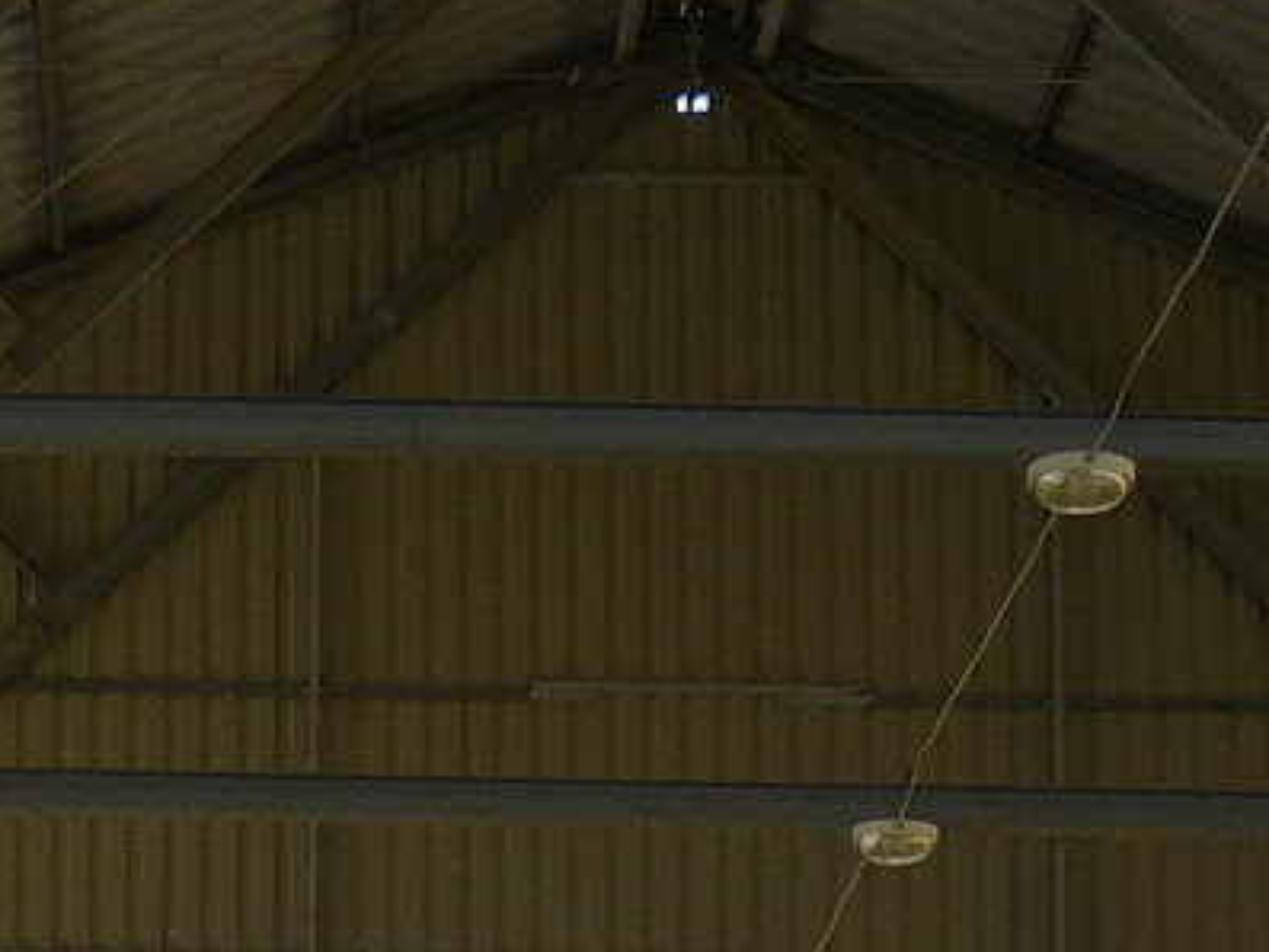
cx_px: -112
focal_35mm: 145
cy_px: 1901
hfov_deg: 13.4
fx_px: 5317
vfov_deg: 9.6
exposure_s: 1/100
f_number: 4
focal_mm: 6
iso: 100
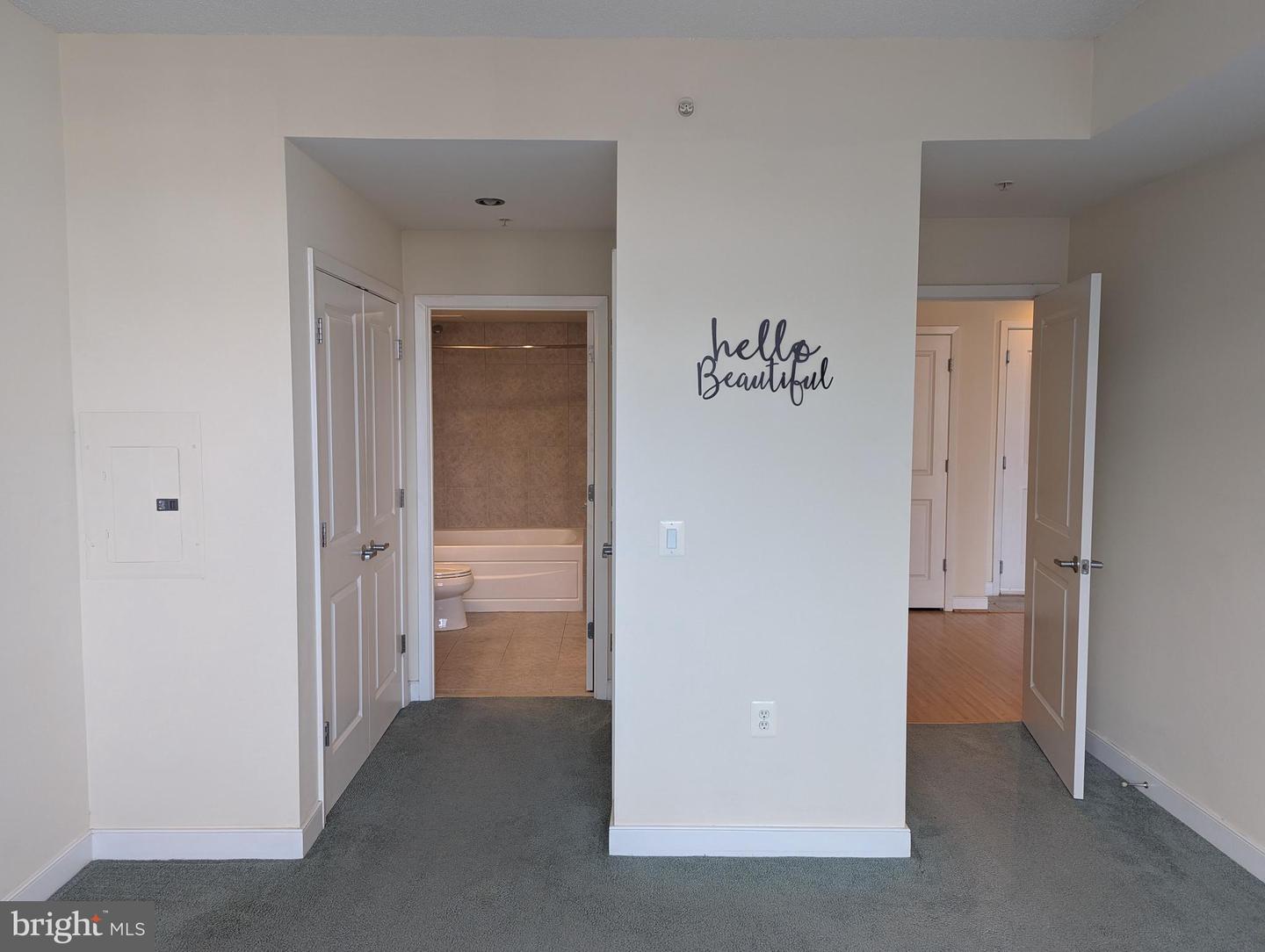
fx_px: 878
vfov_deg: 56.9
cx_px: 632
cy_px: 476
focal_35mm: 24
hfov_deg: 71.5
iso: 103
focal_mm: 6.81
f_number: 1.85
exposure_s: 1/120
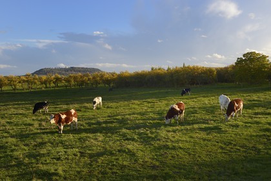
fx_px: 301
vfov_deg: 33.4
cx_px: 136
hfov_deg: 48.5
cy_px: 90
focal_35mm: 40
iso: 200
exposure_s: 1/200
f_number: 10
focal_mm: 40
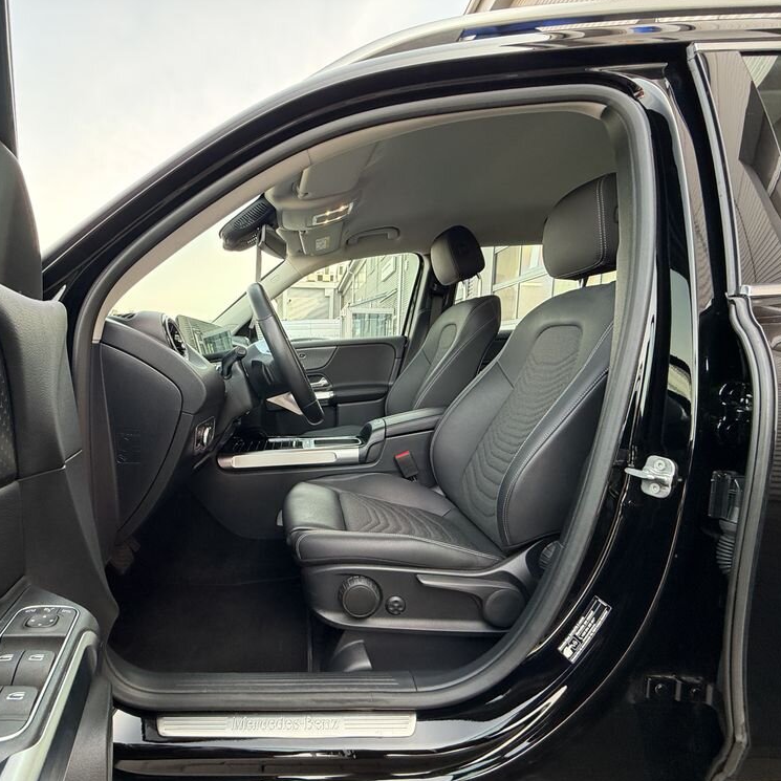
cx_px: 291
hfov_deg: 82.3
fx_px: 434
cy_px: 399
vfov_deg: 84.0
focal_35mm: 17
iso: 200
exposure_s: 1/121
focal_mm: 2.22
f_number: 2.2
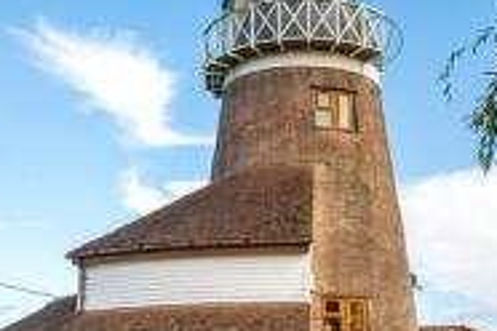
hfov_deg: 36.1
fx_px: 732
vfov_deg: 25.0
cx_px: 406
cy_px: 279
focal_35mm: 53
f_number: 7.1
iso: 160
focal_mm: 10.3
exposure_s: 1/100
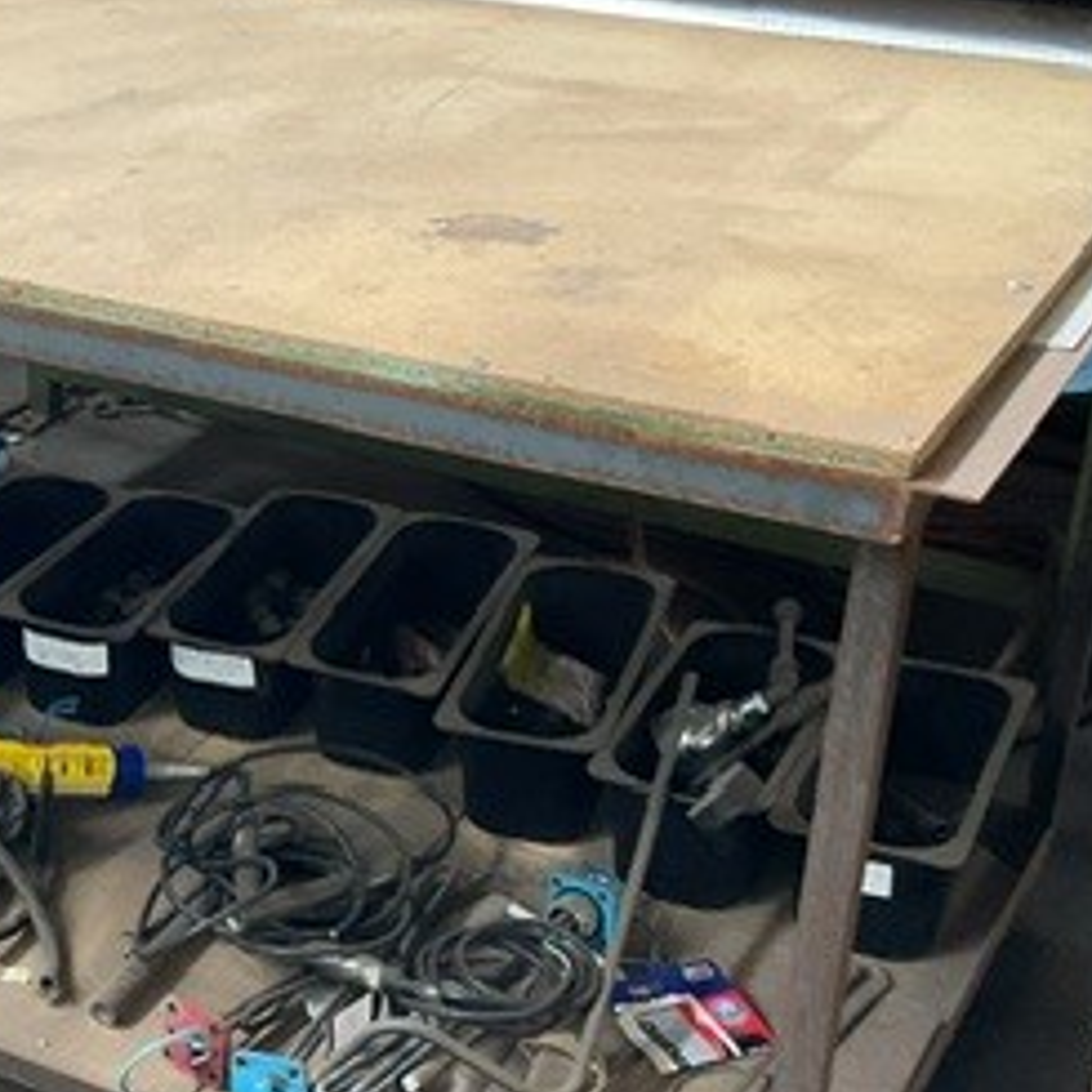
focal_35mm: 67
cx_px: 76
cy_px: 611
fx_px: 2391
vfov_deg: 25.7
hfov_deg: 24.8
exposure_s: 1/50
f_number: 1.8
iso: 200
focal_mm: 3
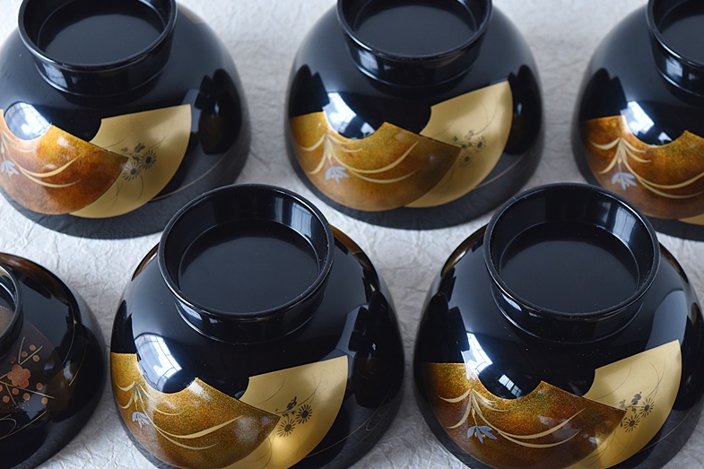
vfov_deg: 14.5
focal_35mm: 95
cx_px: 394
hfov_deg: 21.5
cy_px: 204
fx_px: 1849
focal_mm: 55
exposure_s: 1/4
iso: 400
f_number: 5.6
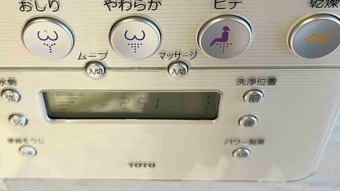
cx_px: 132
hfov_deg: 48.0
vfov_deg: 27.9
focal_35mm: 42
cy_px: 47
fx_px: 379
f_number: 1.5
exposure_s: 1/60
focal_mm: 5.7
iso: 200
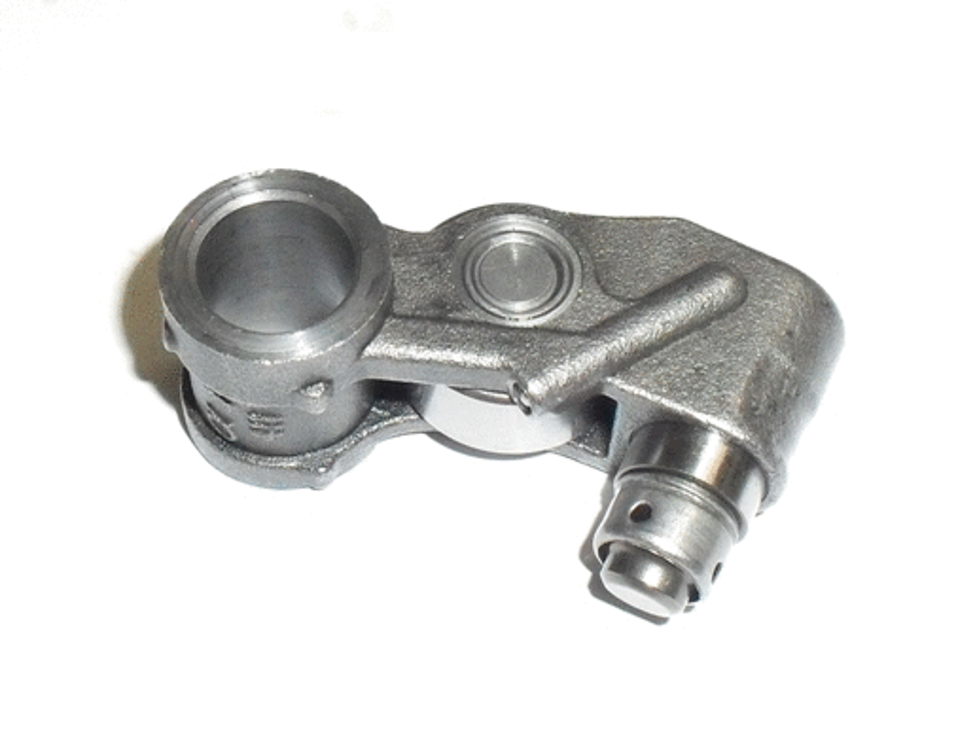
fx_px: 985
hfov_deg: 52.7
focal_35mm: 35
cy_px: 364
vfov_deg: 40.6
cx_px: 488
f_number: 8.4
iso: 400
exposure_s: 1/45
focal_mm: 6.3
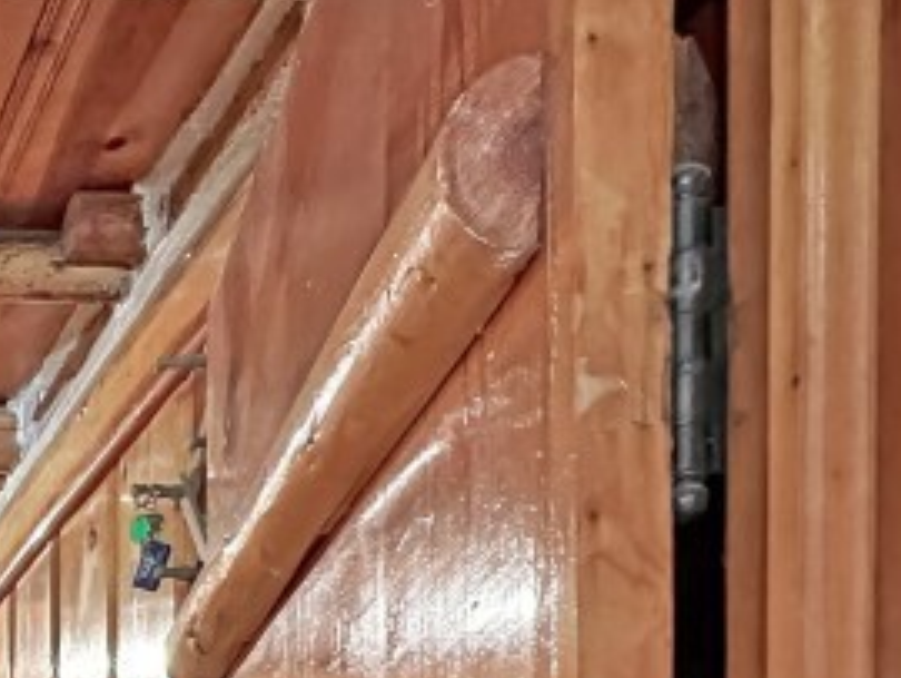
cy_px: 1049
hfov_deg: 27.6
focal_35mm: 53
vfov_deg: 22.2
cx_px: -370
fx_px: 1381
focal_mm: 2.22
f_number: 2.2
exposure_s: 1/15
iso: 3200
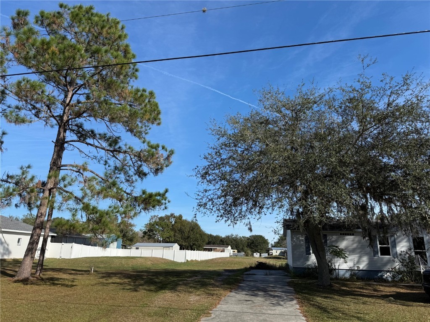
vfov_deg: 56.8
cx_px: 215
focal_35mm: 24
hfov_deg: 71.6
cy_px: 161
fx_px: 298
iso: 80
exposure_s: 1/3759
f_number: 1.78
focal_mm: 6.76
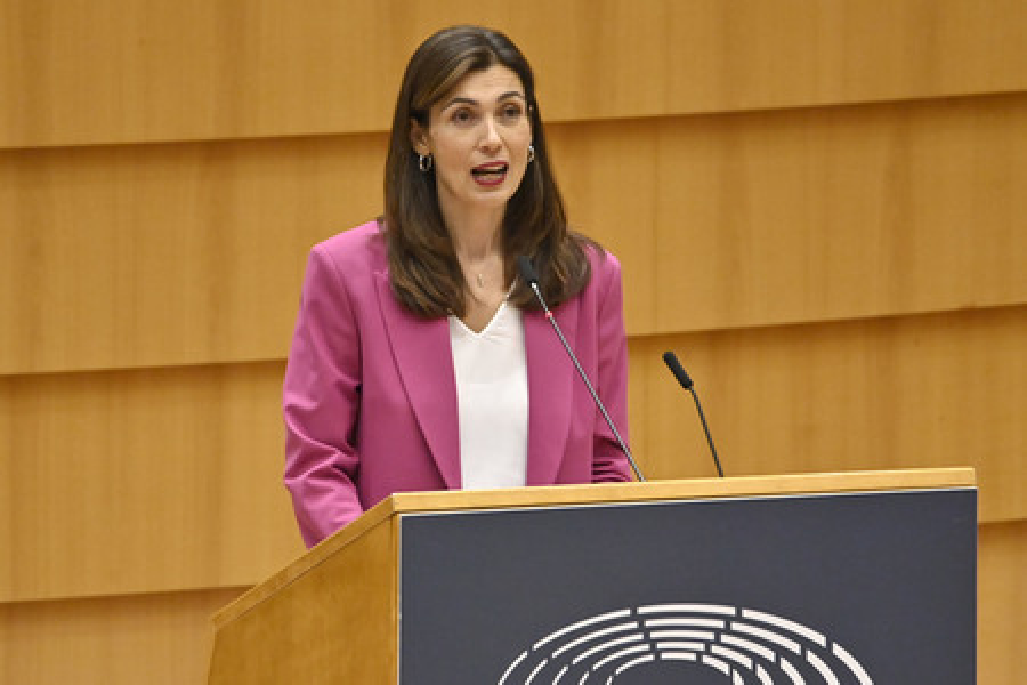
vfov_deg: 2.3
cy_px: 342
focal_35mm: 600
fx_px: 17115
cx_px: 514
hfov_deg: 3.4
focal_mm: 600
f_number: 6.3
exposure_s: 1/640
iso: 5000
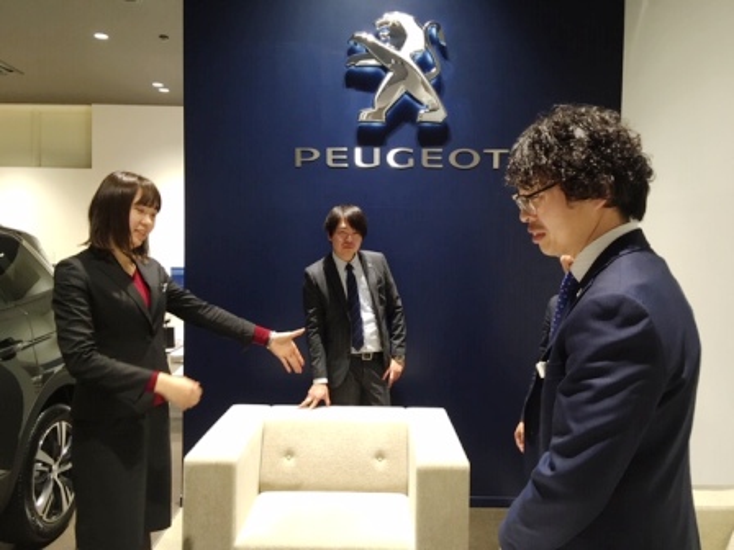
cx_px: 367
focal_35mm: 29
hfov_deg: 61.7
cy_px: 275
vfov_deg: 48.2
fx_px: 615
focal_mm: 4.15
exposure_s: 1/30
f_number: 2.2
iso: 100
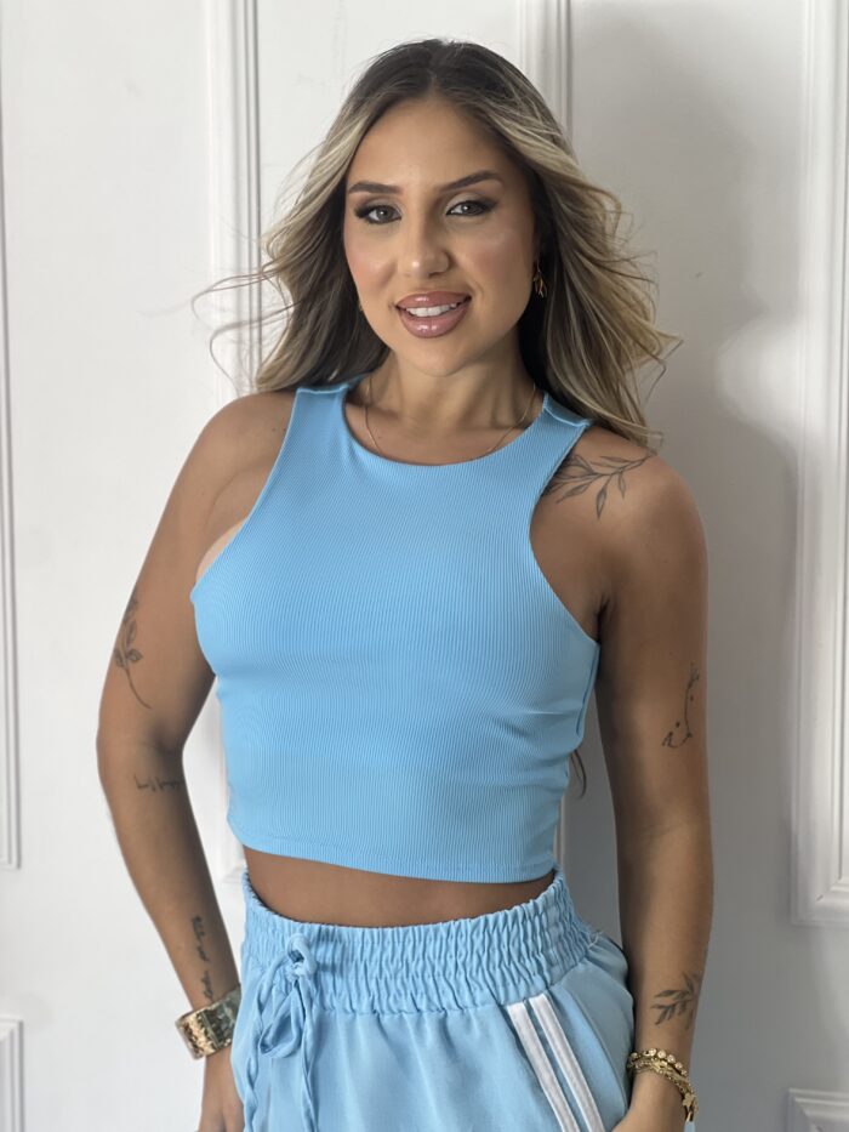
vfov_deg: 25.3
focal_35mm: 77
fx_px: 2517
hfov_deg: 19.1
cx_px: 424
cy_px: 566
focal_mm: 9
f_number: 2.8
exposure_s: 1/120
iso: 100
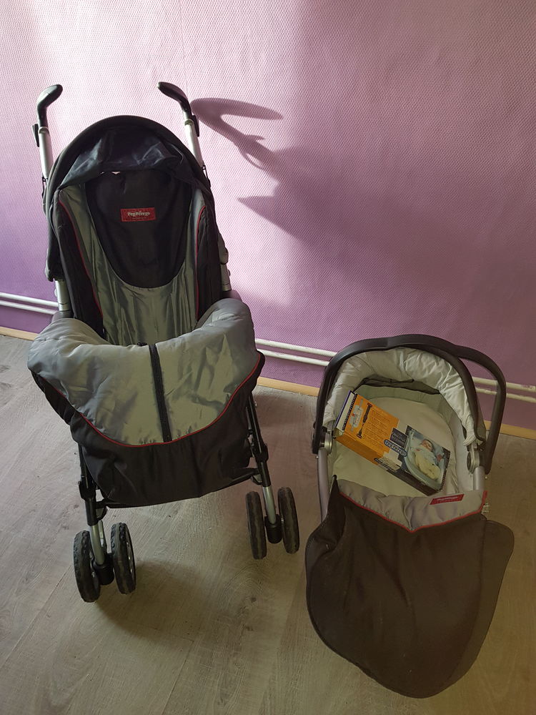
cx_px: 268
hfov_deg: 53.1
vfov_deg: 67.3
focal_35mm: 26
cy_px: 358
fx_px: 537
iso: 125
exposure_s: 1/50
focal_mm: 4.2
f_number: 1.7
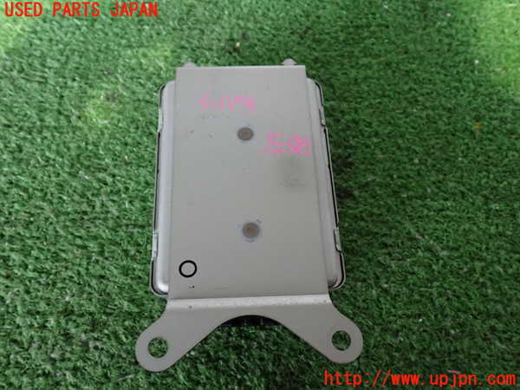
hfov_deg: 56.8
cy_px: 195
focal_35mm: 32
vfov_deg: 44.2
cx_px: 260
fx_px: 481
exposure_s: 1/25
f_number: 2.4
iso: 800
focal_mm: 5.79
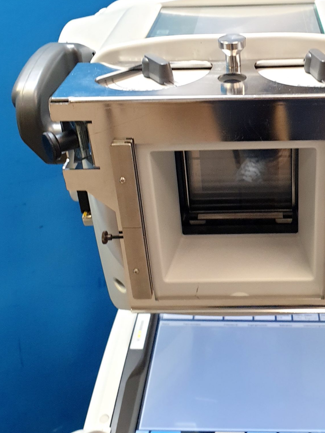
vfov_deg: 42.3
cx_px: 241
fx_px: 551
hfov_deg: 32.3
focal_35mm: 44
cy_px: 139
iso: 400
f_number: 2.4
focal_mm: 4.3
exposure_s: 1/50
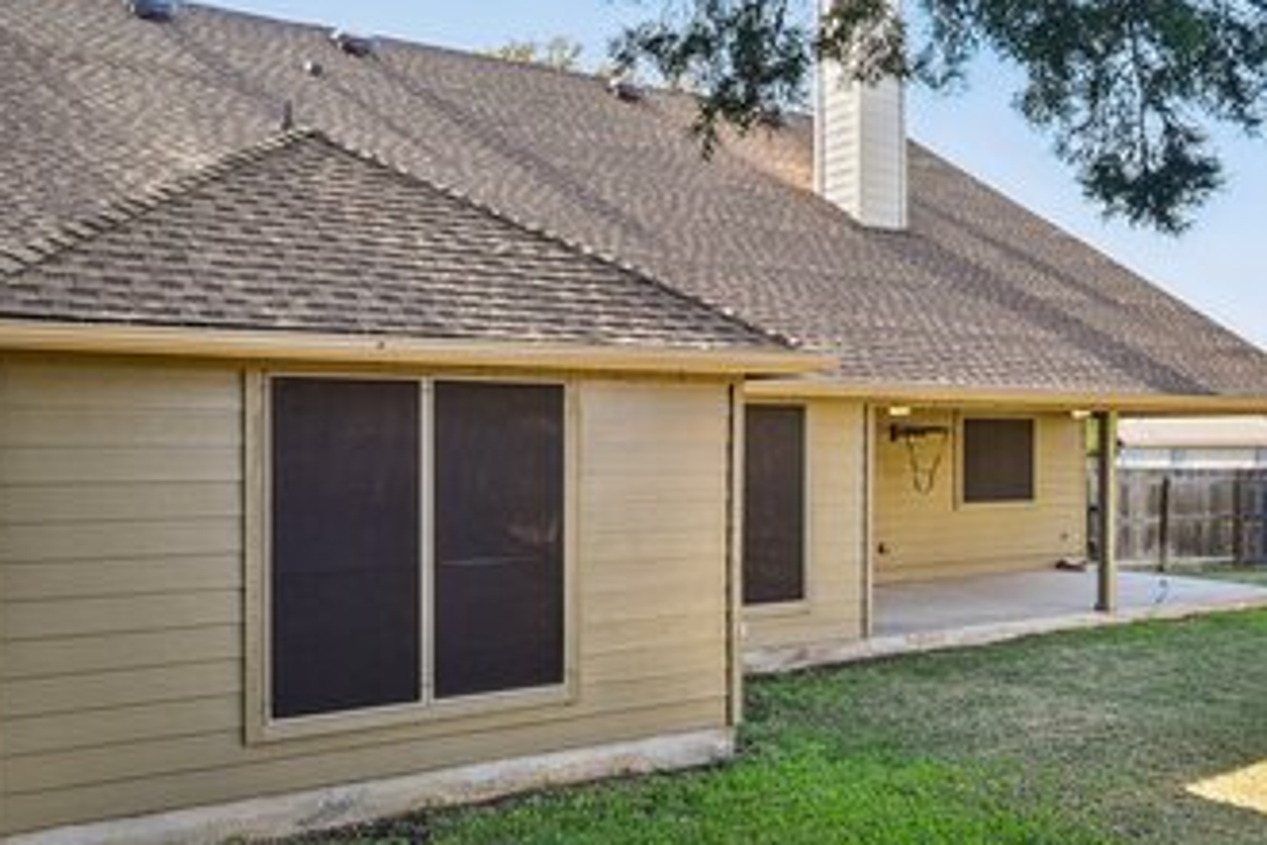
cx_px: 595
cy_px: 286
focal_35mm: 31
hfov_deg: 60.2
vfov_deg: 41.8
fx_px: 1091
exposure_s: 1/80
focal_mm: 16
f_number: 8
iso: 400
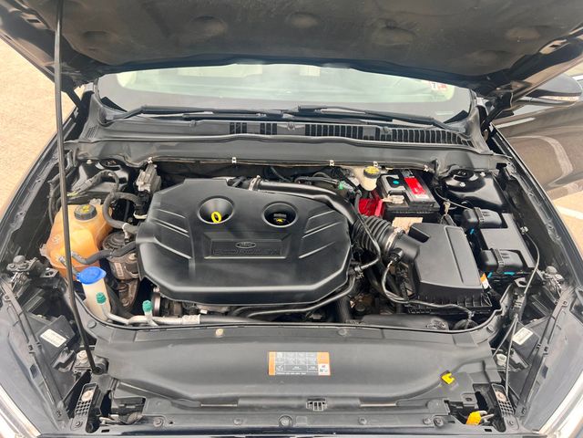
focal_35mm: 26
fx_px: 438
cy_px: 219
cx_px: 292
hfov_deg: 67.3
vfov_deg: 53.1
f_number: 1.5
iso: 64
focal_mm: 5.7
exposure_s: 1/121
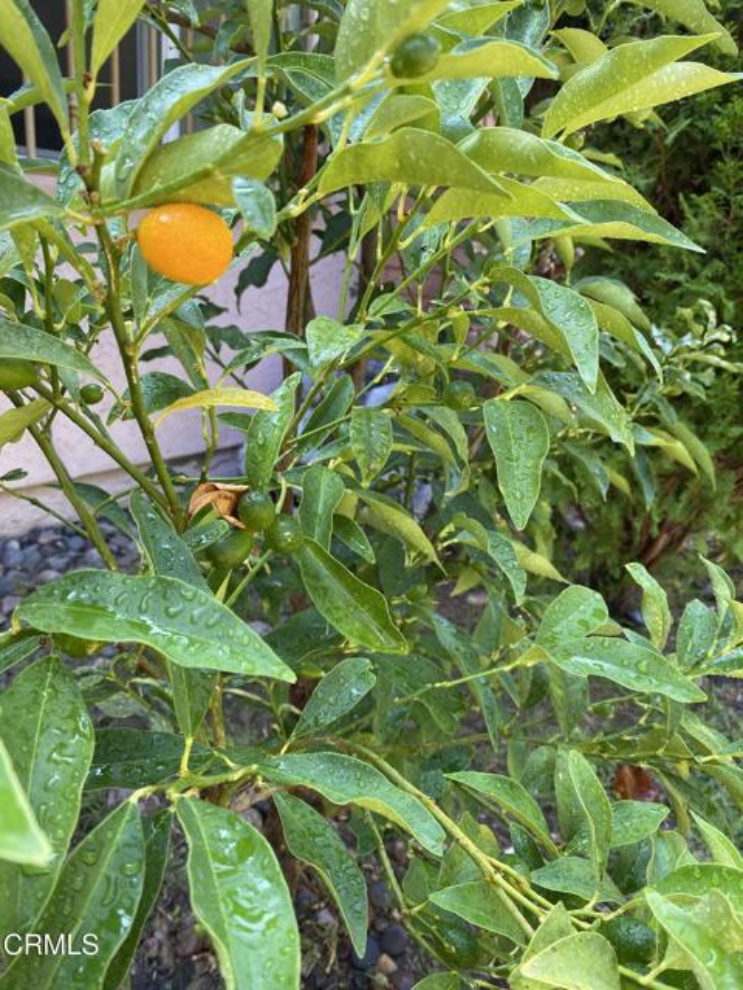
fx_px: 744
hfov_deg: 53.1
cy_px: 495
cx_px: 372
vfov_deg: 67.3
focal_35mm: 26
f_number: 1.8
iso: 40
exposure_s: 1/122
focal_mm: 4.25
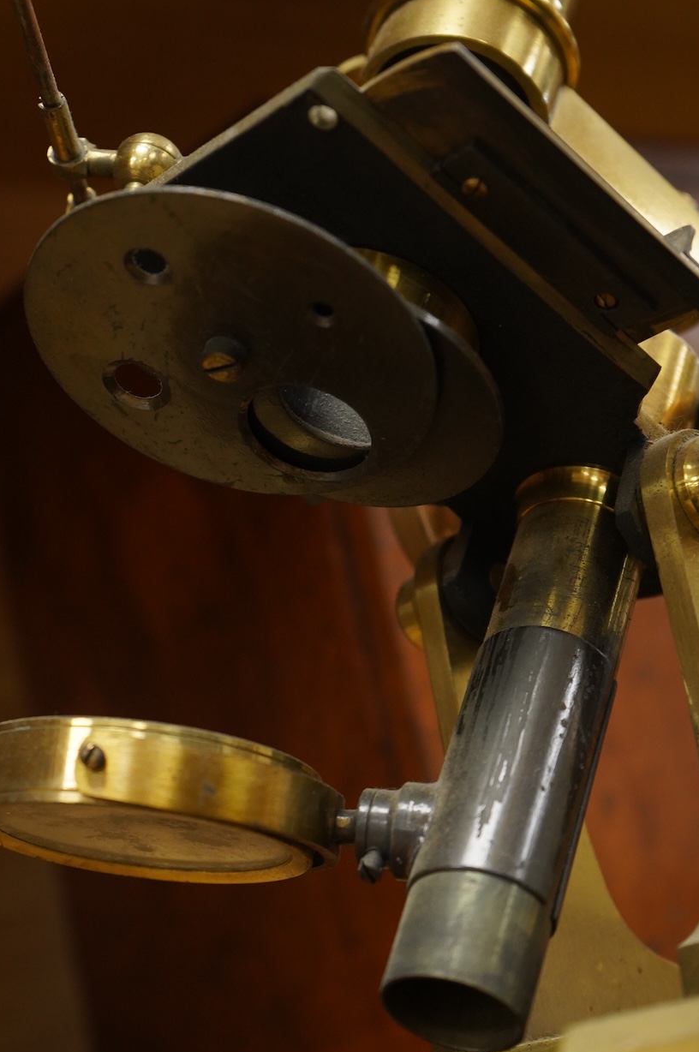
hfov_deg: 17.6
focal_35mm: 77
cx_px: 248
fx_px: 2248
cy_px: 458
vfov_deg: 26.3
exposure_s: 1/160
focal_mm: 55
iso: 2500
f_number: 5.6
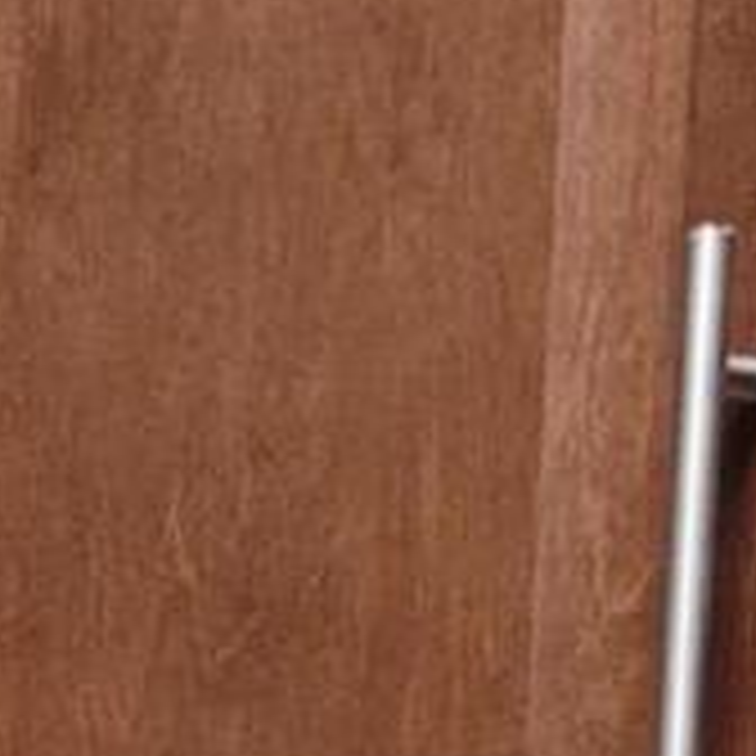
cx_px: -1188
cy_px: 2484
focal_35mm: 210
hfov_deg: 7.6
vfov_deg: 7.2
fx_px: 5189
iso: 200
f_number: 1.8
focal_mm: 5.4
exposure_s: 1/40
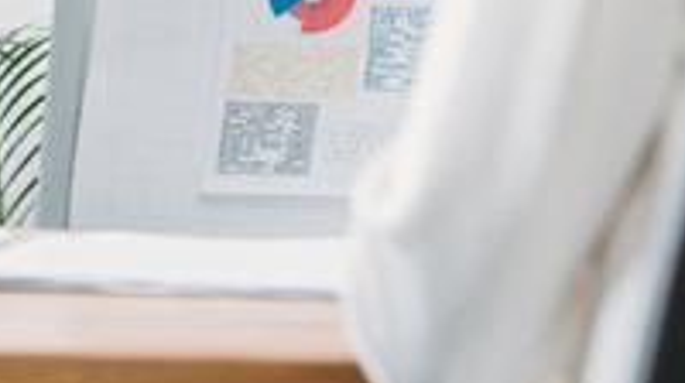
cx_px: -344
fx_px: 8074
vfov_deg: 2.7
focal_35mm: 445
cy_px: -586
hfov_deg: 4.8
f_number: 4
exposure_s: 1/200
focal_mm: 85
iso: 125
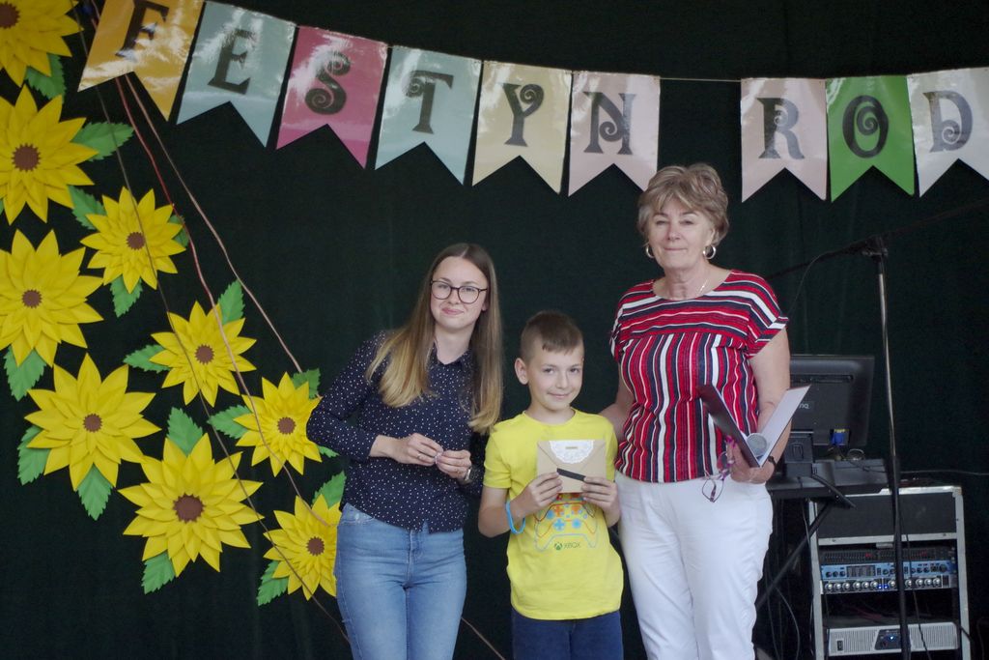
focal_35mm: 82
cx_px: 494
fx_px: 2253
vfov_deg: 16.7
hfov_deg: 24.8
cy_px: 330
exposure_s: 1/100
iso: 1600
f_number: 5.6
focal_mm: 55
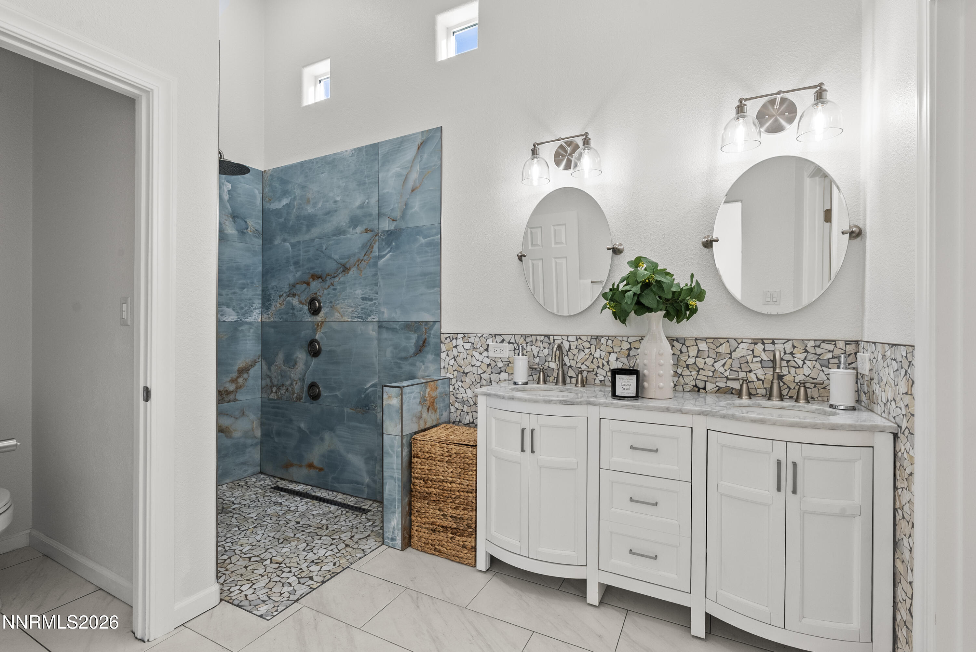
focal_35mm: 16
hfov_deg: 96.7
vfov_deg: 73.8
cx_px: 488
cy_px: 326
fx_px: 434
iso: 800
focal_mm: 16
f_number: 9
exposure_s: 1/20
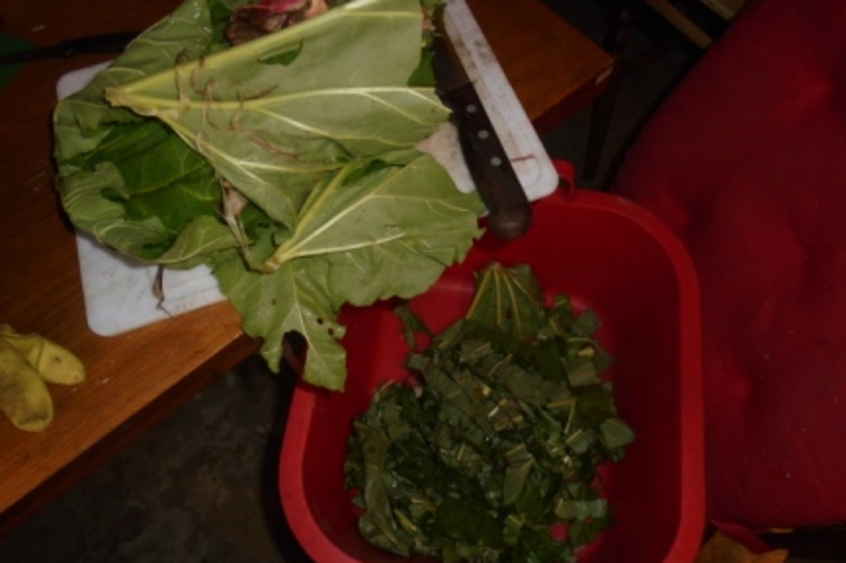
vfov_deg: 46.3
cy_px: 301
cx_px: 416
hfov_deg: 65.5
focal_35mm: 28
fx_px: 657
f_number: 3.5
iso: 200
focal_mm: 4.6
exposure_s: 1/30
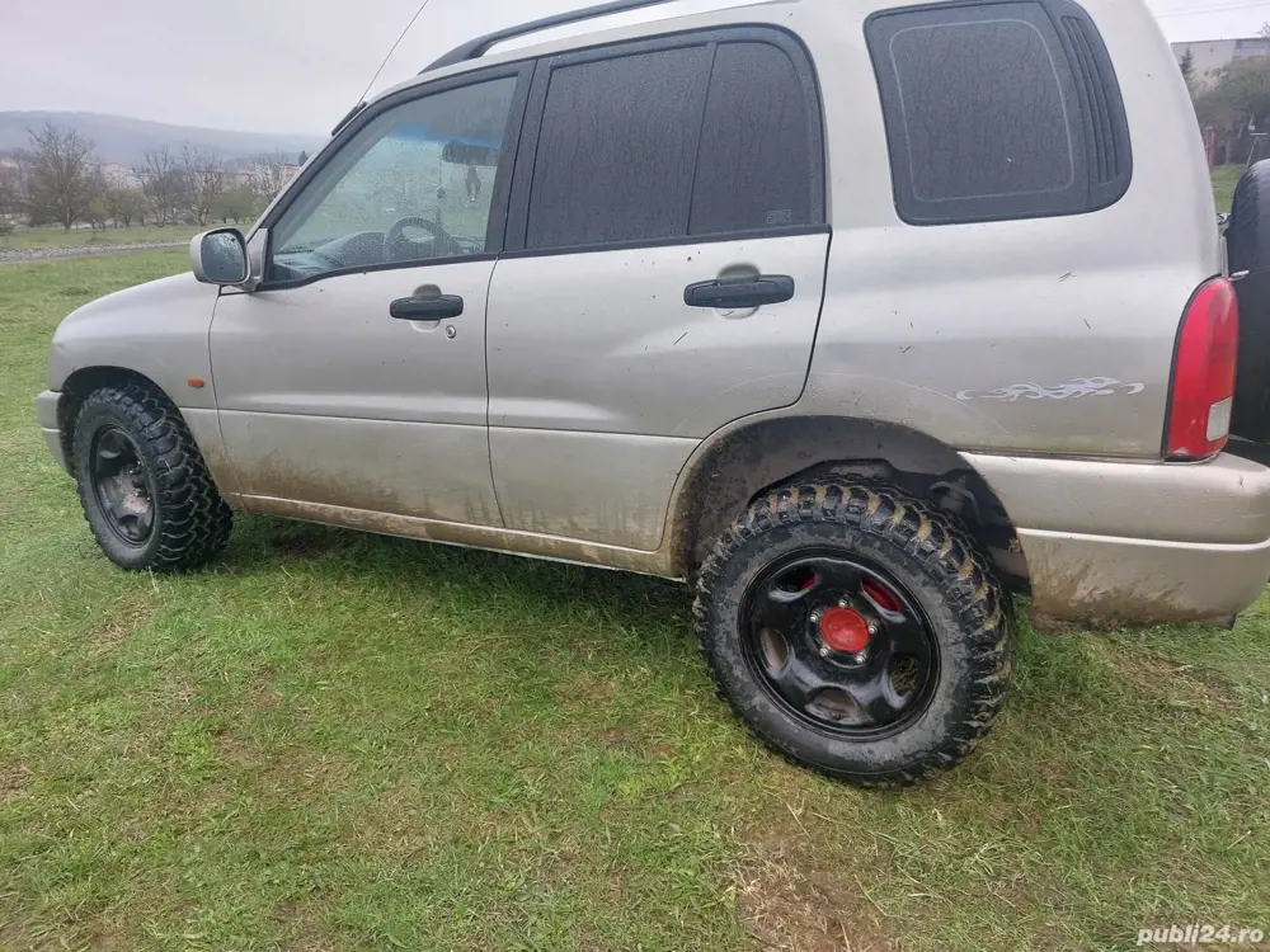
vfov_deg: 56.8
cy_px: 476
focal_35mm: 24
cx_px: 635
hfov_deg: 71.6
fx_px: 881
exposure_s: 1/137
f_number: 1.8
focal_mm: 5.23
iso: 25
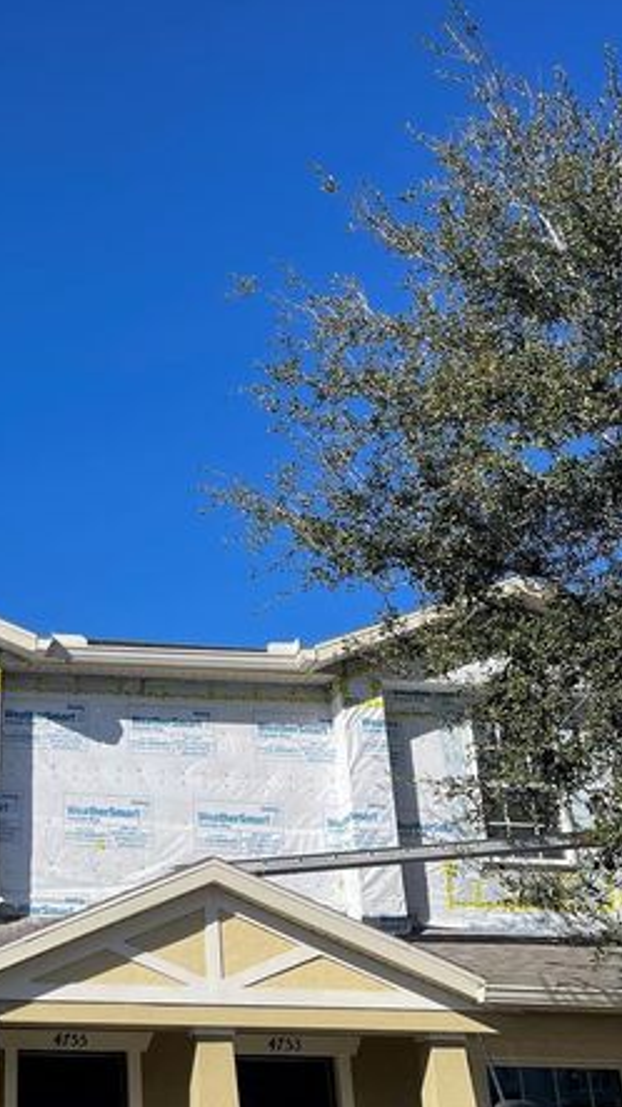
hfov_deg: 27.4
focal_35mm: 41
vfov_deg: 49.4
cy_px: 586
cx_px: 10
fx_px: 1203
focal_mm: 5.1
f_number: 1.6
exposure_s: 1/4902
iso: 32
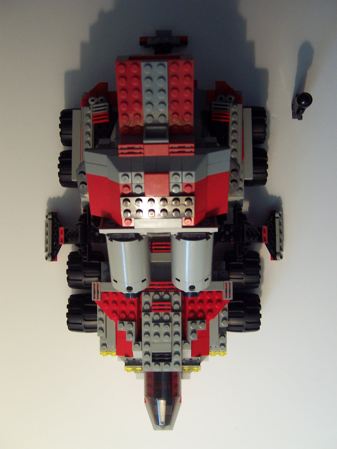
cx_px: 168
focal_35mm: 36
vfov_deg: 51.4
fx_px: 467
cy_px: 224
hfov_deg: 39.7
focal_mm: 5.6
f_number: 2.8
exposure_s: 1/20
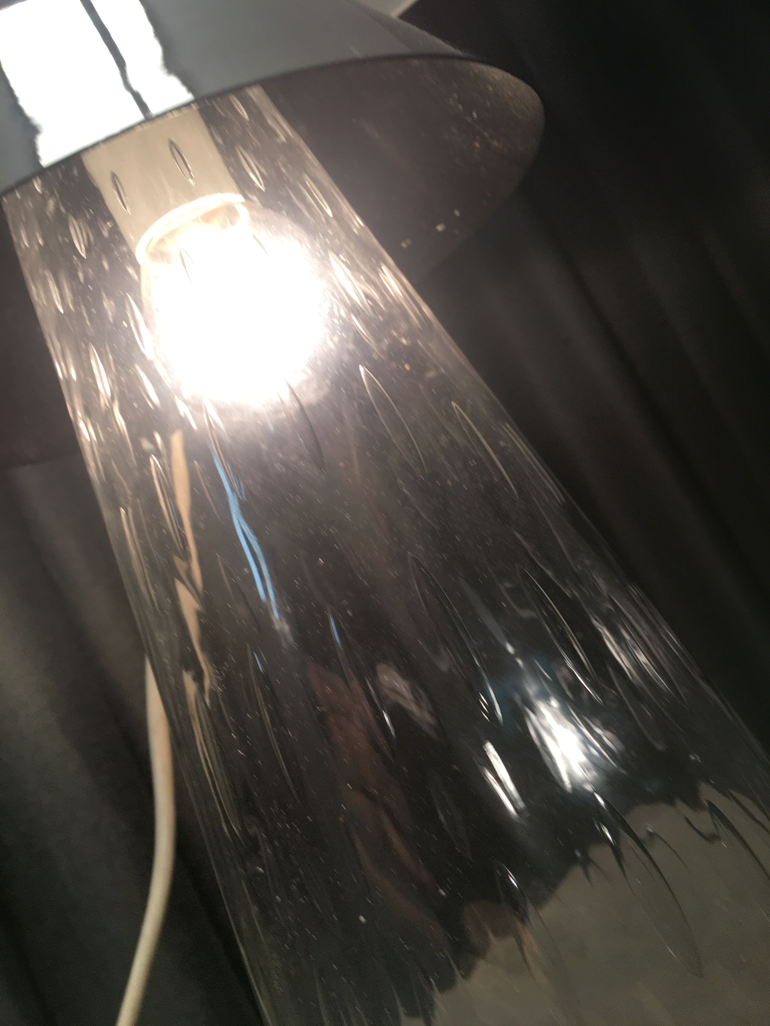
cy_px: 513
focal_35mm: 29
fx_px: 860
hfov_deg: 48.2
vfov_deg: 61.7
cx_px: 385
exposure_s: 1/50
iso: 32
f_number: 2.2
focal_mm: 4.15
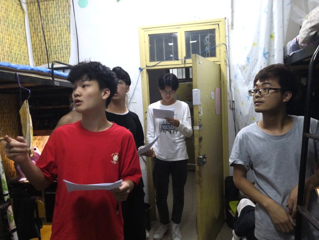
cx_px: 160
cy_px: 120
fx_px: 249
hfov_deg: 65.3
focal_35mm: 27
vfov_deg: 51.4
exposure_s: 1/33.3
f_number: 1.8
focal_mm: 3.95
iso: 320
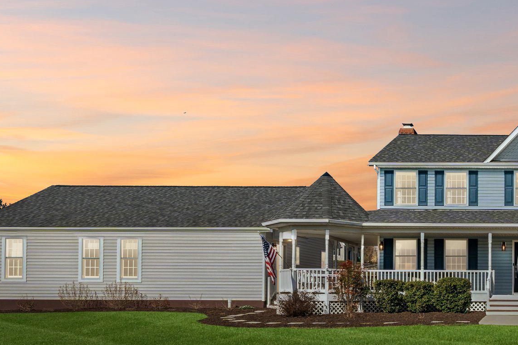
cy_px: 245
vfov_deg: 36.3
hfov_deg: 49.2
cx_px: 432
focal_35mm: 36
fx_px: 518
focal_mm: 13.6
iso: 100
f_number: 9
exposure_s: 1/320
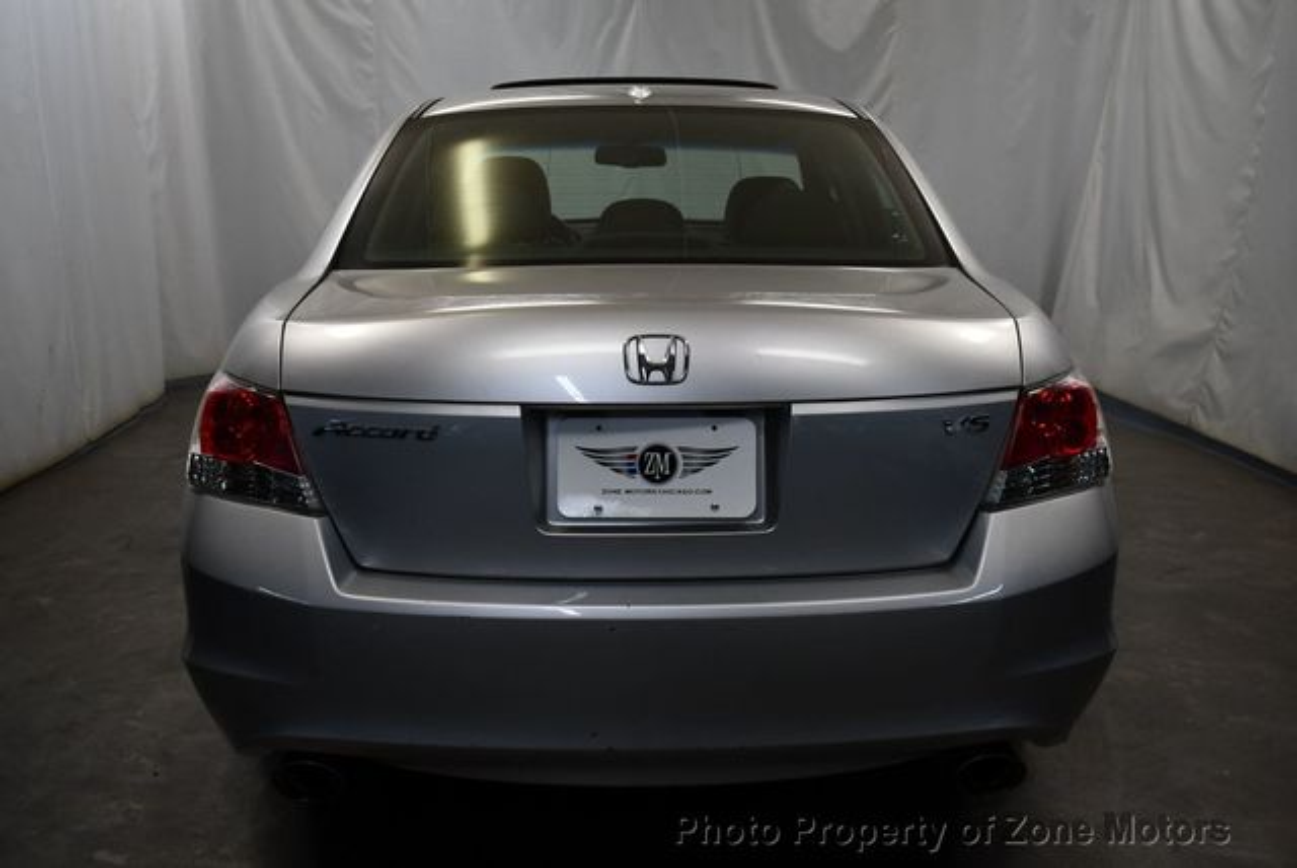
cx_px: 648
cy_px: 434
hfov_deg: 53.1
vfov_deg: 36.9
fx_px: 1298
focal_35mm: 36
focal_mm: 18
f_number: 3.5
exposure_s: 1/250
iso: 560
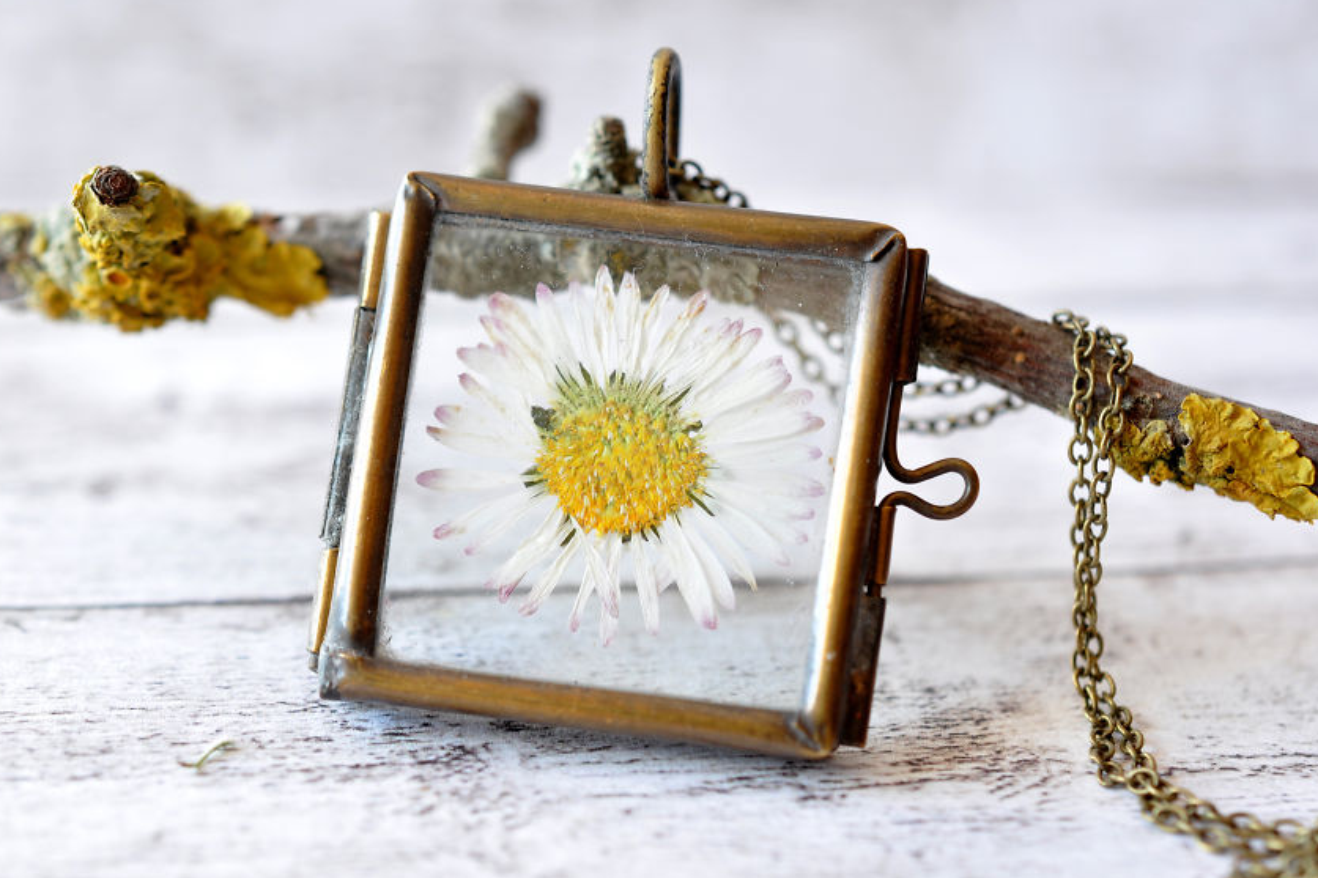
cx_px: 657
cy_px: 439
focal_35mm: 63
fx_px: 2306
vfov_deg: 21.6
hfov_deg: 31.9
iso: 200
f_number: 6.3
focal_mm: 40
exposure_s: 1/50
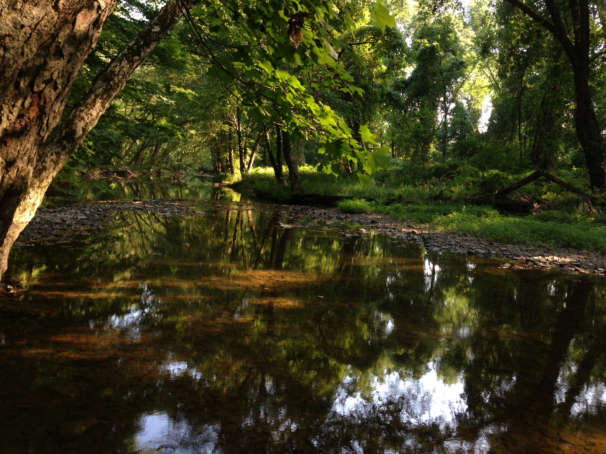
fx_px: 578
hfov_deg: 55.4
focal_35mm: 33
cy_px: 227
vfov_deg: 42.9
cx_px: 303
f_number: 2.4
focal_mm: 4.13
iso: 100
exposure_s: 1/120
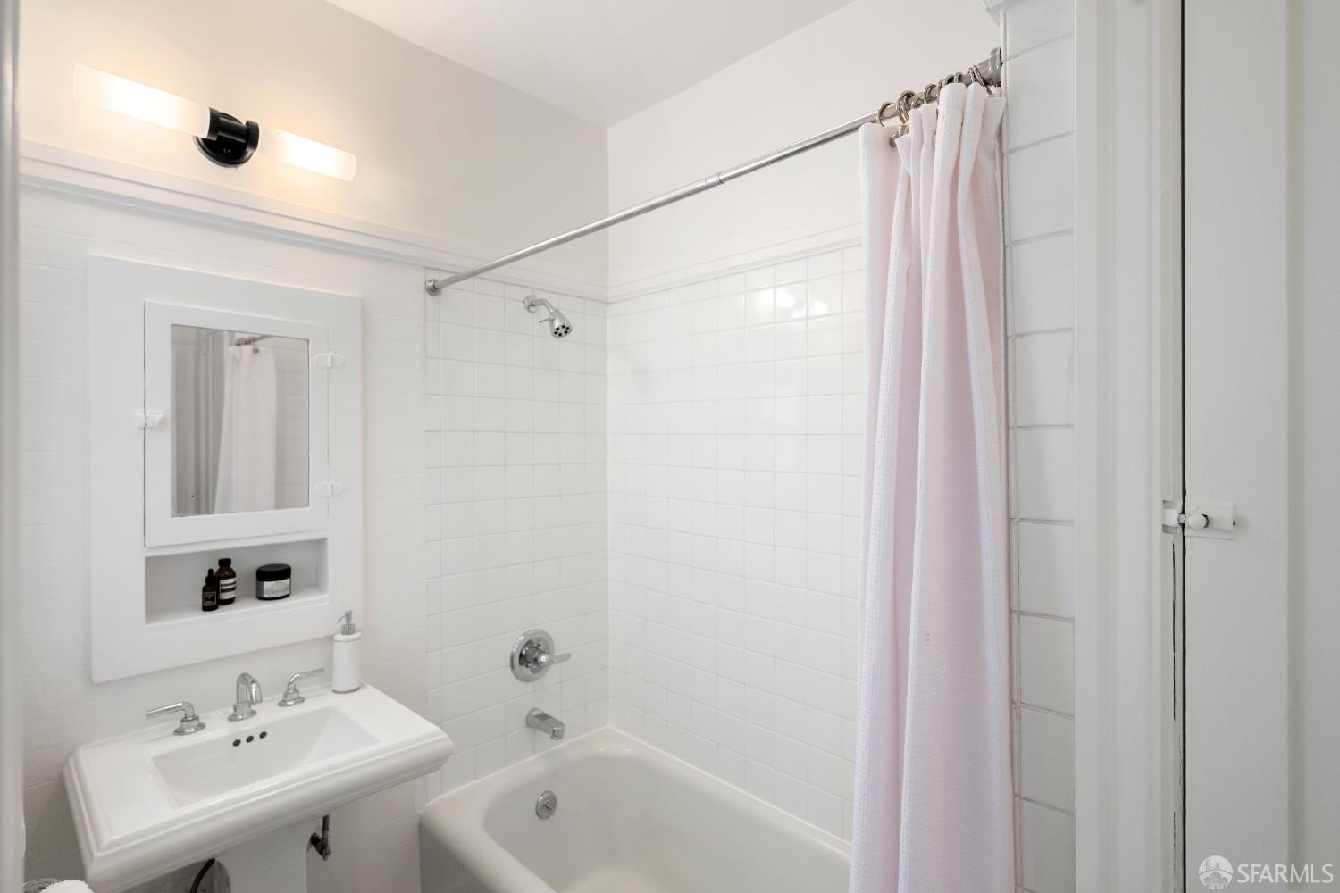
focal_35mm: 17
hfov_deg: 93.3
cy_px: 446
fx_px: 633
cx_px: 670
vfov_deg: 70.4
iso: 800
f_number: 6.3
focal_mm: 17
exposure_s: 1/30
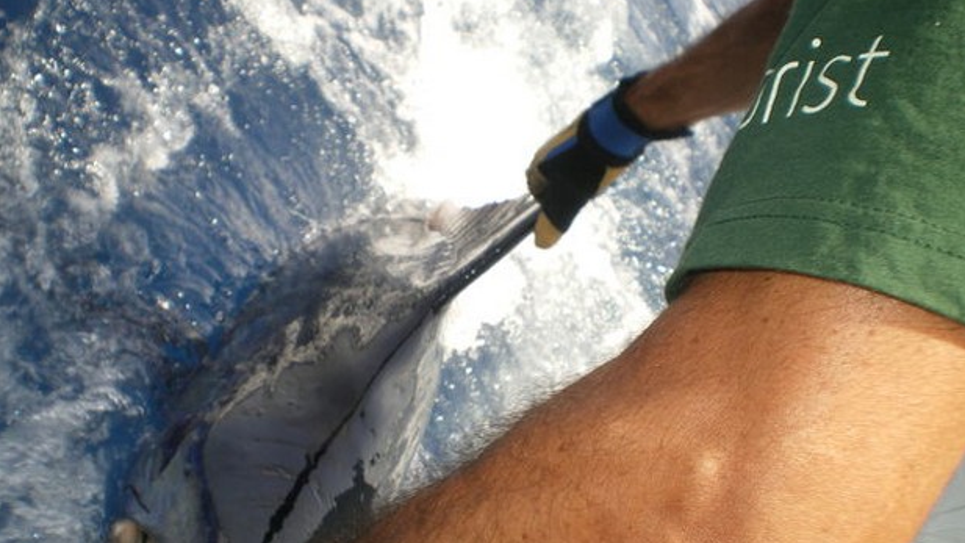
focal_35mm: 40
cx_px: 490
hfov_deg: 50.5
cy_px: 330
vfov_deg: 29.6
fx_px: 1023
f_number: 4.6
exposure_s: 1/200
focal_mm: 6.3
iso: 50
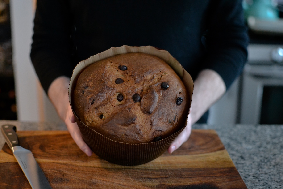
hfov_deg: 37.9
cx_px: 142
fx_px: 413
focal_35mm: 52
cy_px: 94
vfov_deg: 25.8
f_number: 1.8
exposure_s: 1/60
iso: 2500
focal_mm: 35
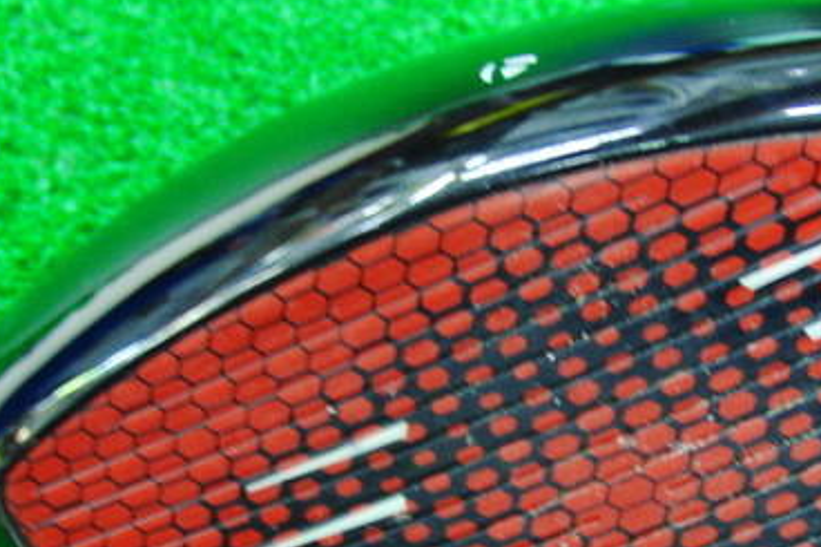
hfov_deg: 29.6
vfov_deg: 20.2
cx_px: 611
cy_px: 393
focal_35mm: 67
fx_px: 1527
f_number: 3.6
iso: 400
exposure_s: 1/13
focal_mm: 6.42
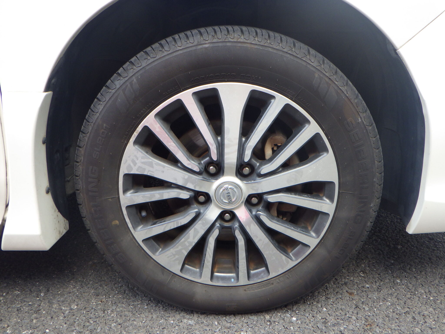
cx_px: 222
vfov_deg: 49.7
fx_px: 360
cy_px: 167
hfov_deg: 63.4
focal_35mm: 28
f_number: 3.5
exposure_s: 1/125
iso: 125
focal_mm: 5
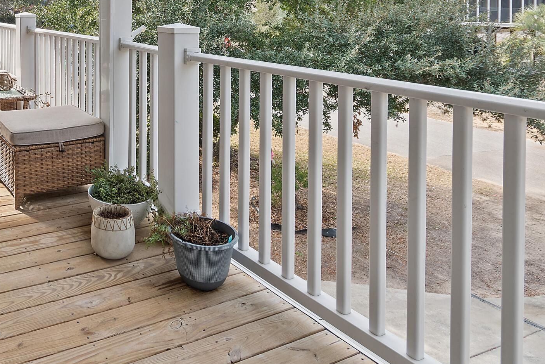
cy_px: 4
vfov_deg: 37.0
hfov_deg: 53.2
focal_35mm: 32
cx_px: 80
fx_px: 485
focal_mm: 10
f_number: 5
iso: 100
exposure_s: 1/100
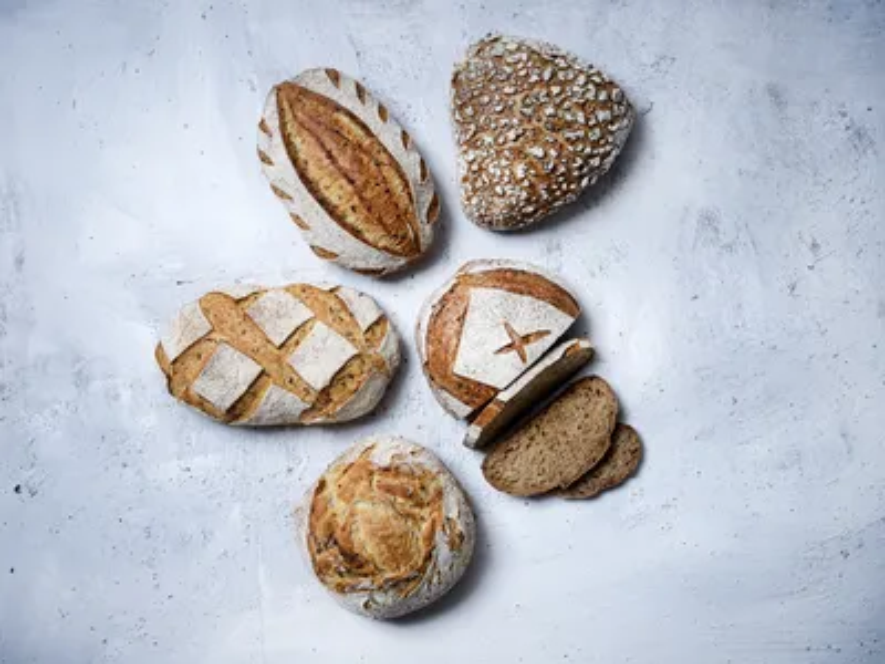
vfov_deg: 23.3
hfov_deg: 30.7
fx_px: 1611
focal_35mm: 63
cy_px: 332
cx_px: 442
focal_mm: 80
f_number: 20
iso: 125
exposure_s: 1/125
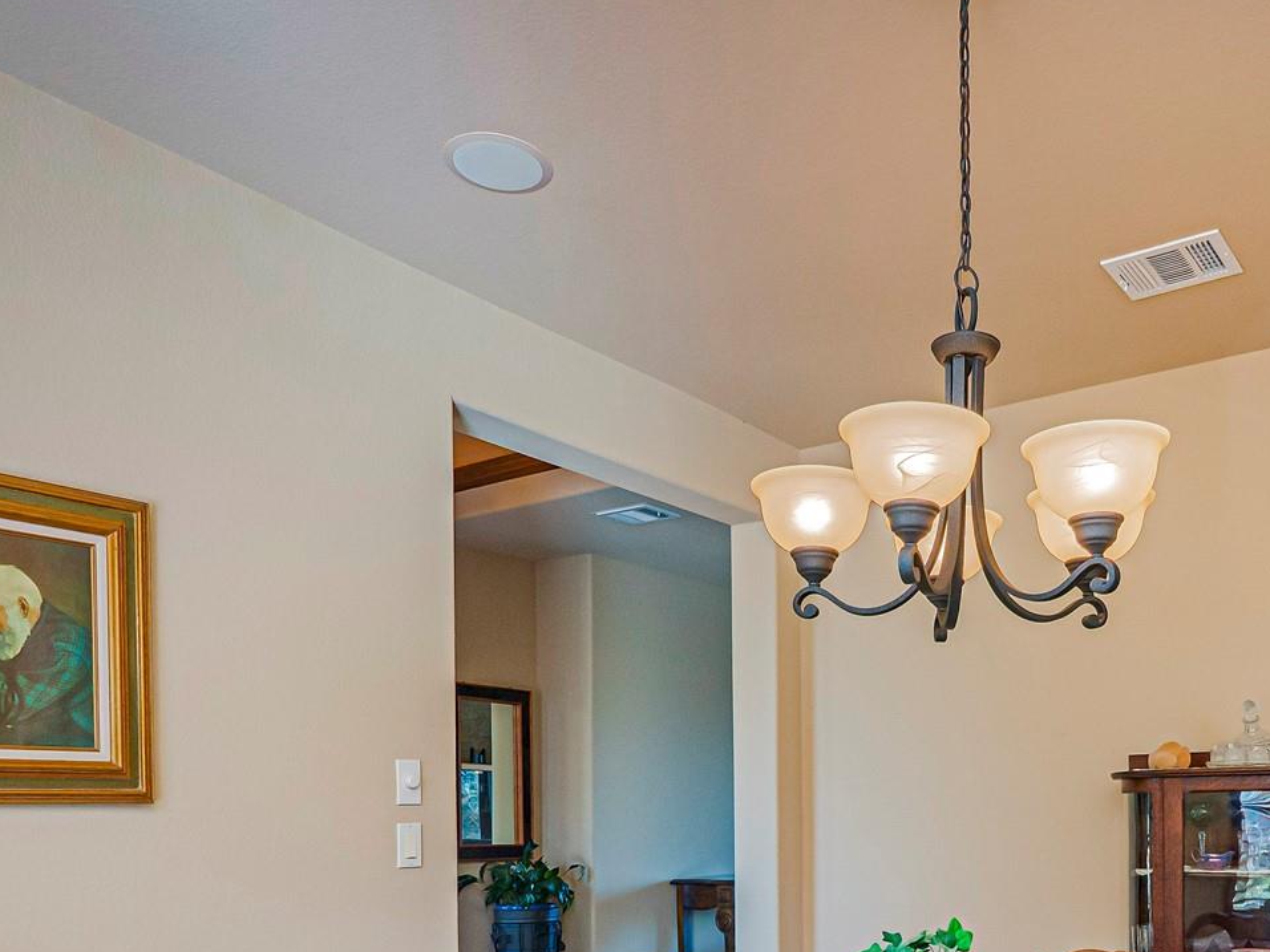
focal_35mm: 30
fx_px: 1101
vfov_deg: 43.2
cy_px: 839
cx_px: 860
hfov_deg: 58.4
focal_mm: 7
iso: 500
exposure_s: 1/250
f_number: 5
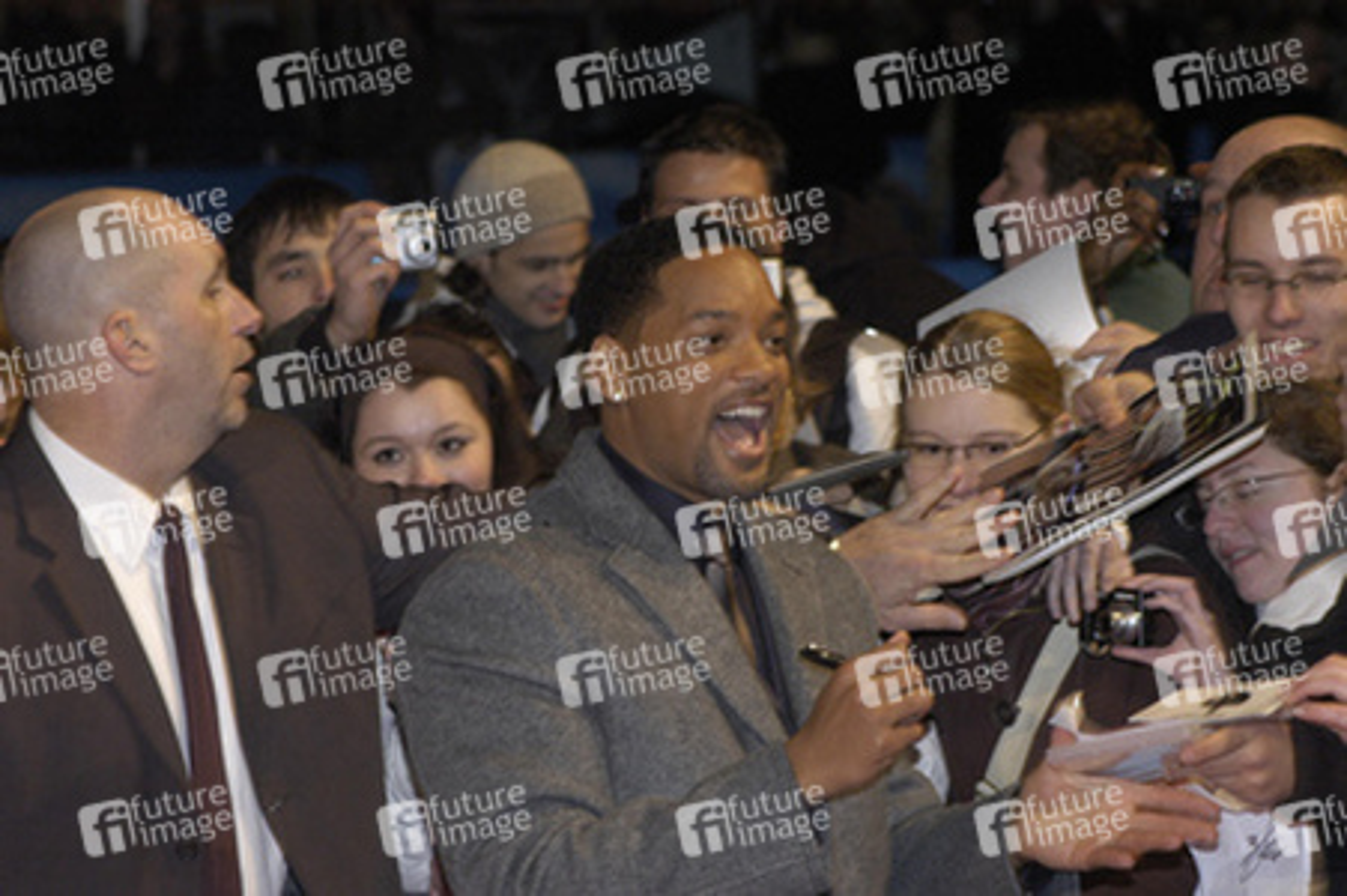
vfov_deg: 7.5
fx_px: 6842
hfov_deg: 11.2
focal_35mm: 183
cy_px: 448
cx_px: 674
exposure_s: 1/100
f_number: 6.3
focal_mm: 122
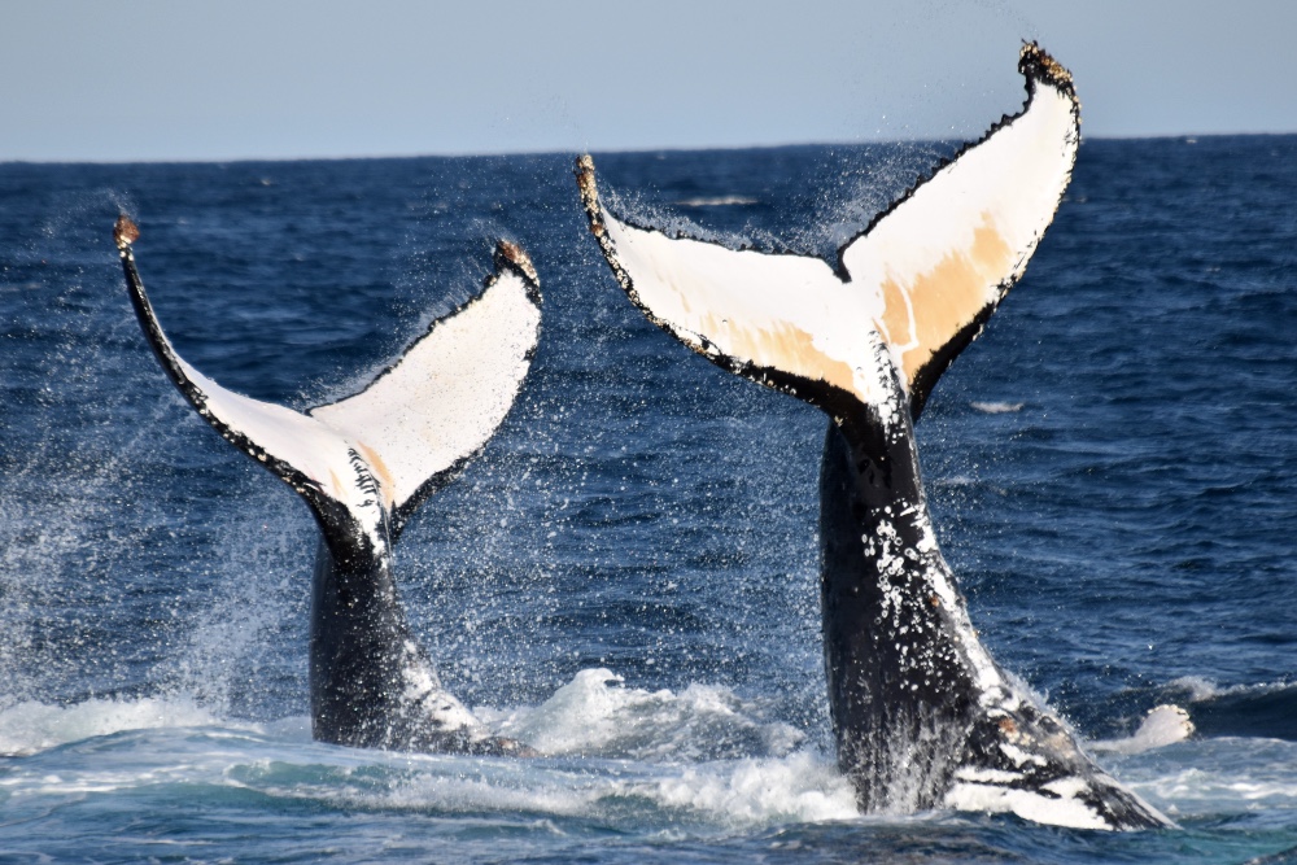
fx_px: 16214
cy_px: 432
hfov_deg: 4.6
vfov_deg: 3.1
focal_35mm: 450
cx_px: 648
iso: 400
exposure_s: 1/1600
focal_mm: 300
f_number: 7.1
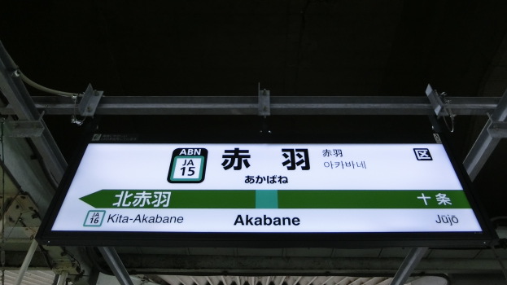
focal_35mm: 28
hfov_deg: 67.9
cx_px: 260
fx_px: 376
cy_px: 104
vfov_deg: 41.1
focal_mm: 4.5
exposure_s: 1/125
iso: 250
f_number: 3.5
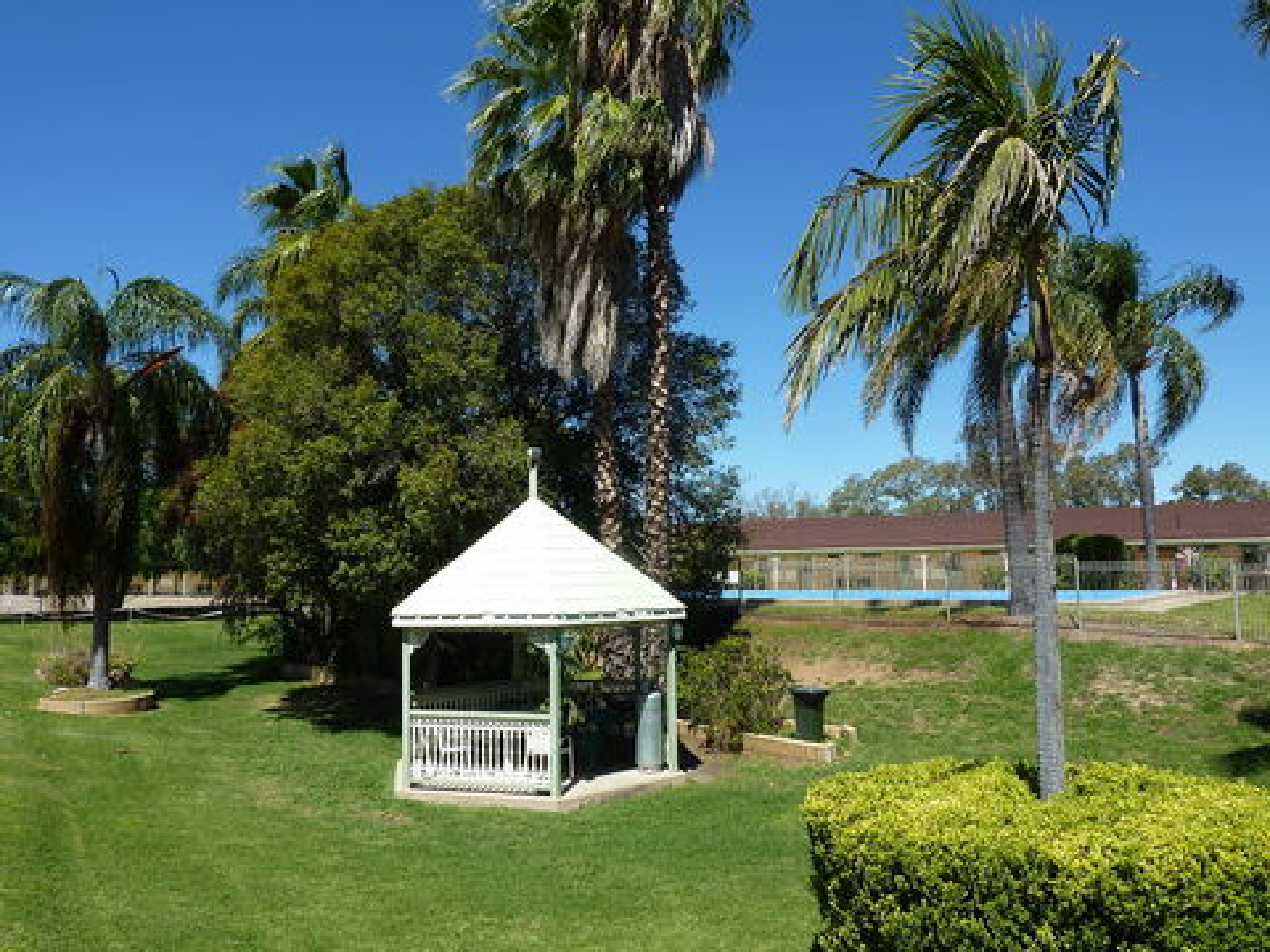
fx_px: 917
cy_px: 476
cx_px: 635
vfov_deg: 54.9
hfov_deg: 69.4
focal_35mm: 25
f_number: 4.5
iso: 80
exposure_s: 1/500
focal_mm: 4.1
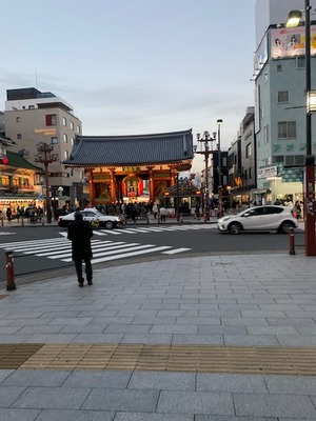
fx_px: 316
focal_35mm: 26
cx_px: 158
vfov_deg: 67.3
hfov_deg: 53.1
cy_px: 210
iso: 100
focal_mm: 4.25
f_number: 1.8
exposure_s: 1/100
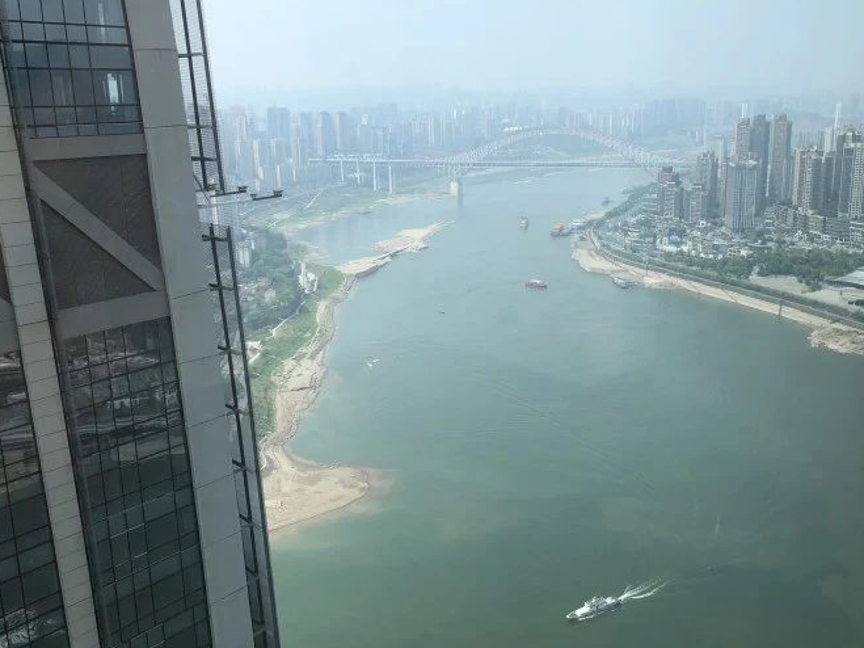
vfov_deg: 41.7
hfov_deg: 53.9
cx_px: 465
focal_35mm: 34
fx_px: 848
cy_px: 298
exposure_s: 1/960
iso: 20
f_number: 1.8
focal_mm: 4
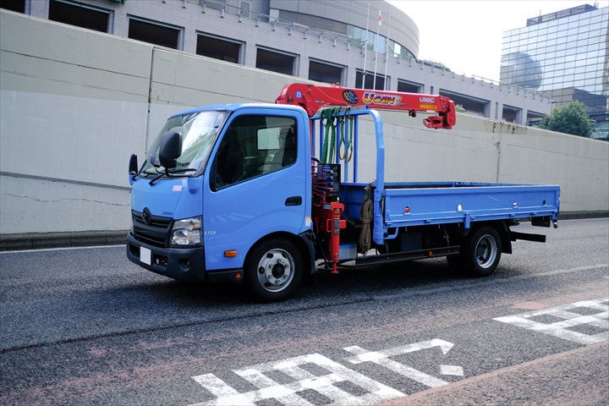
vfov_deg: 37.9
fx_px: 592
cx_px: 304
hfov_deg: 54.4
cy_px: 203
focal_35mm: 35
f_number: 2
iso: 200
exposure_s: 1/950
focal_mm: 23
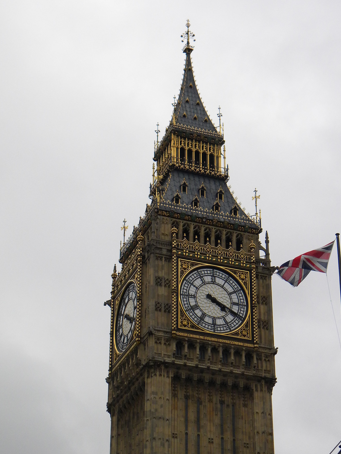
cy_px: 248
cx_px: 194
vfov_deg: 24.7
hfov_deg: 18.7
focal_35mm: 79
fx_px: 1037
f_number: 4.3
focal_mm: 12.2
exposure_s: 1/500
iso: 214
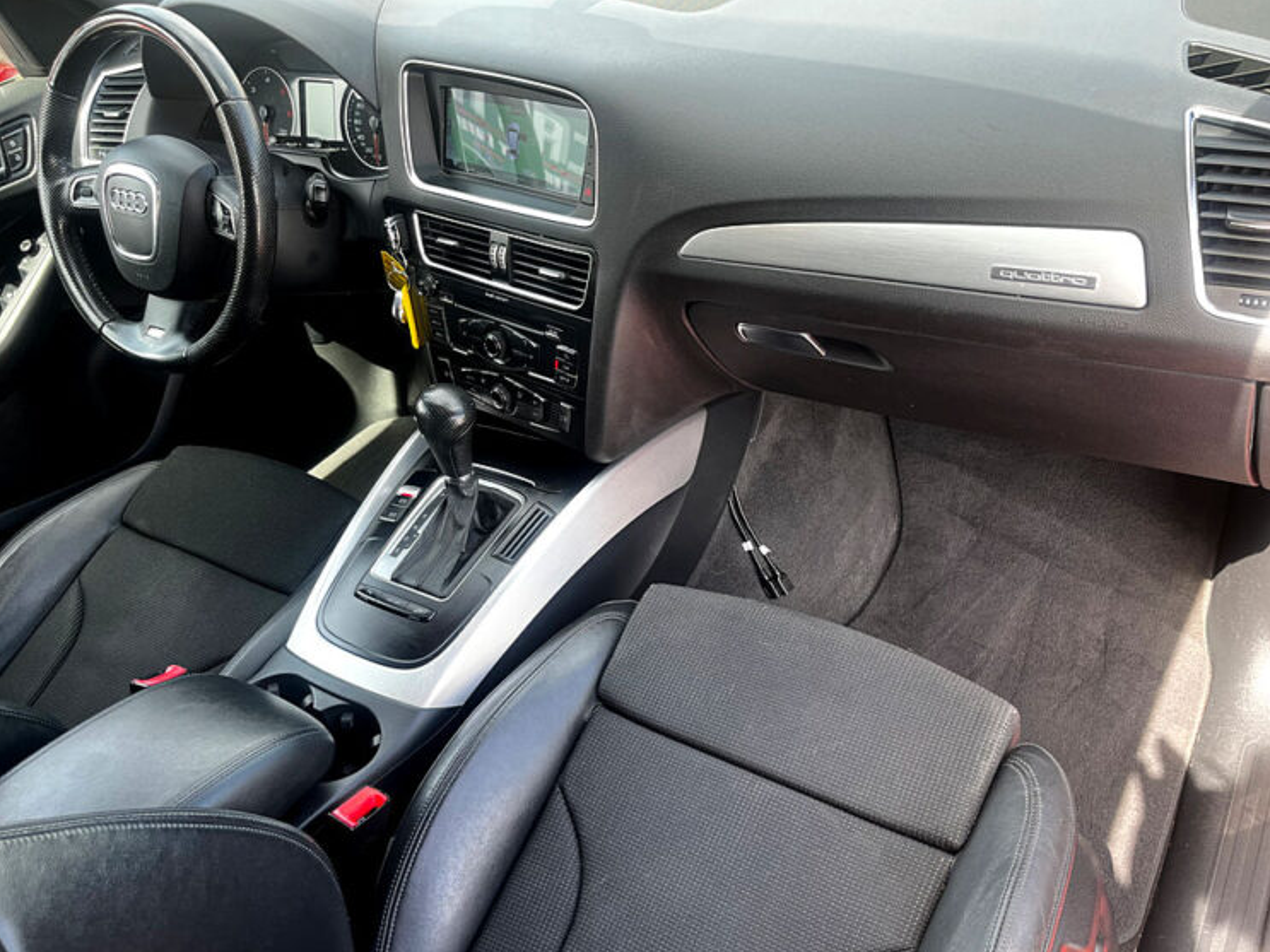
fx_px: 1027
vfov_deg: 49.7
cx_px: 629
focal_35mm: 28
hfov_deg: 63.5
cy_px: 494
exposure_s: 1/122
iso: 64
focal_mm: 5.1
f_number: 1.6
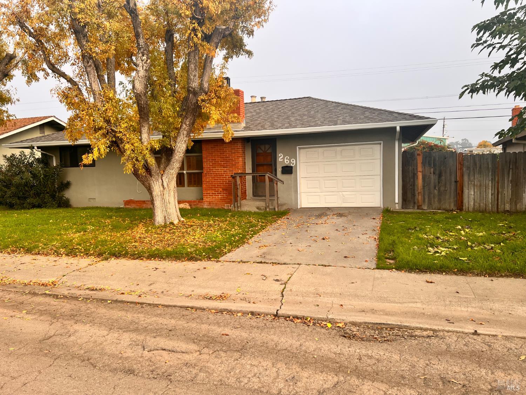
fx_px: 395
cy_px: 198
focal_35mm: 26
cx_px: 263
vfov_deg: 53.1
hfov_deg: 67.3
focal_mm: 5.7
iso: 50
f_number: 1.5
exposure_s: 1/678
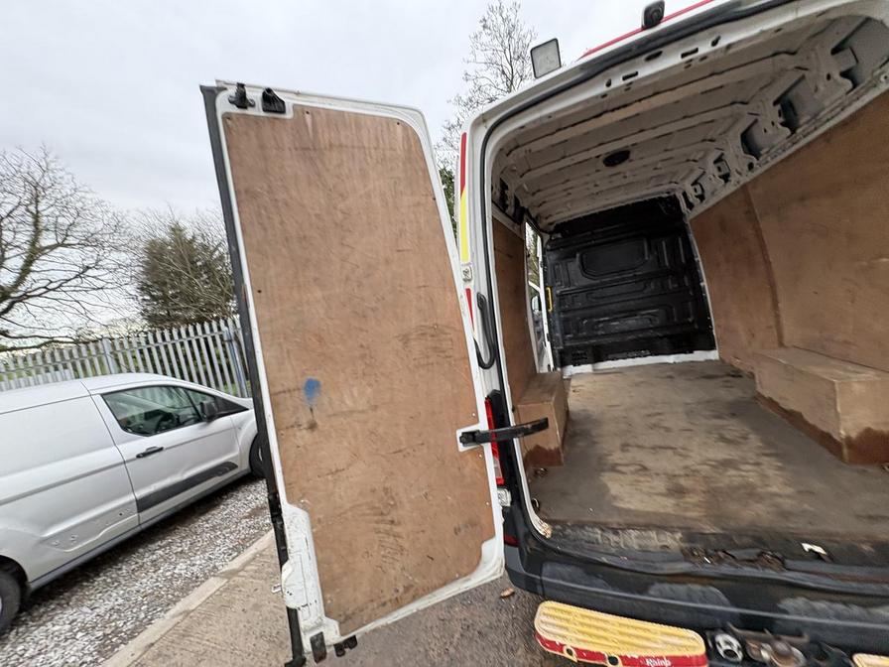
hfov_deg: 102.1
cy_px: 334
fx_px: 360
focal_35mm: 14
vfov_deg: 85.7
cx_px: 444
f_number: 2.2
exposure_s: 1/99
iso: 125
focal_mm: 2.22
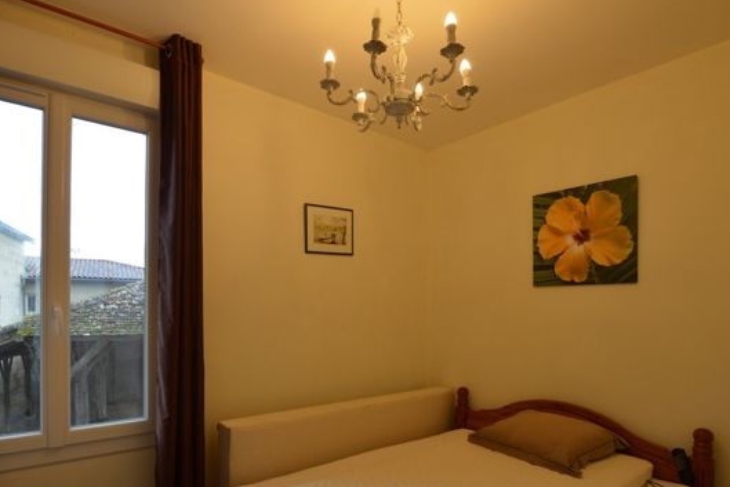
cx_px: 331
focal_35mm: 20
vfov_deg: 60.7
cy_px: 319
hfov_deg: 83.7
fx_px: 406
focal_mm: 10
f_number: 4.5
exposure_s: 1/80
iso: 400
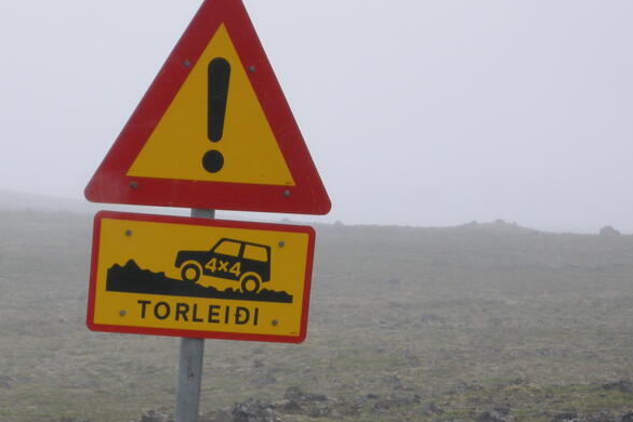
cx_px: 155
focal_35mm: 224
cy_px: 298
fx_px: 3938
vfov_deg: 6.1
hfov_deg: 9.2
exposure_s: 1/148
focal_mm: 26.3
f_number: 5.3
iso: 100
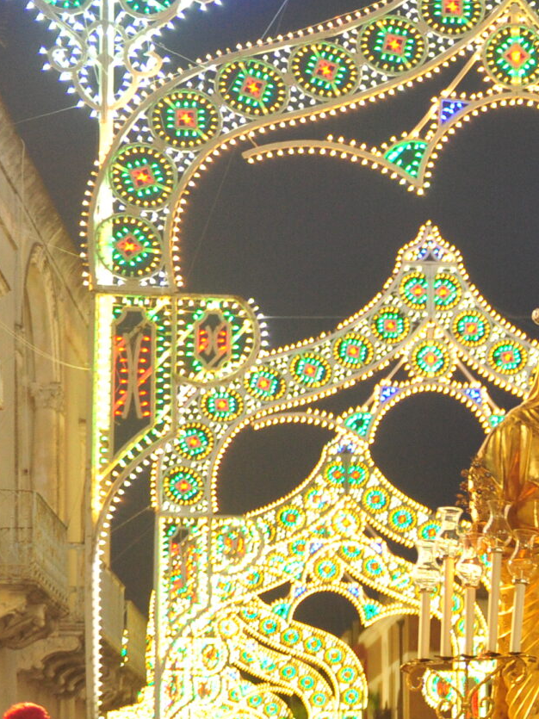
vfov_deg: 17.3
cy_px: 636
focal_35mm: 112
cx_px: 1021
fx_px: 2326
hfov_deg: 12.0
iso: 2000
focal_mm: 38
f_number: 2.8
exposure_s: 1/80
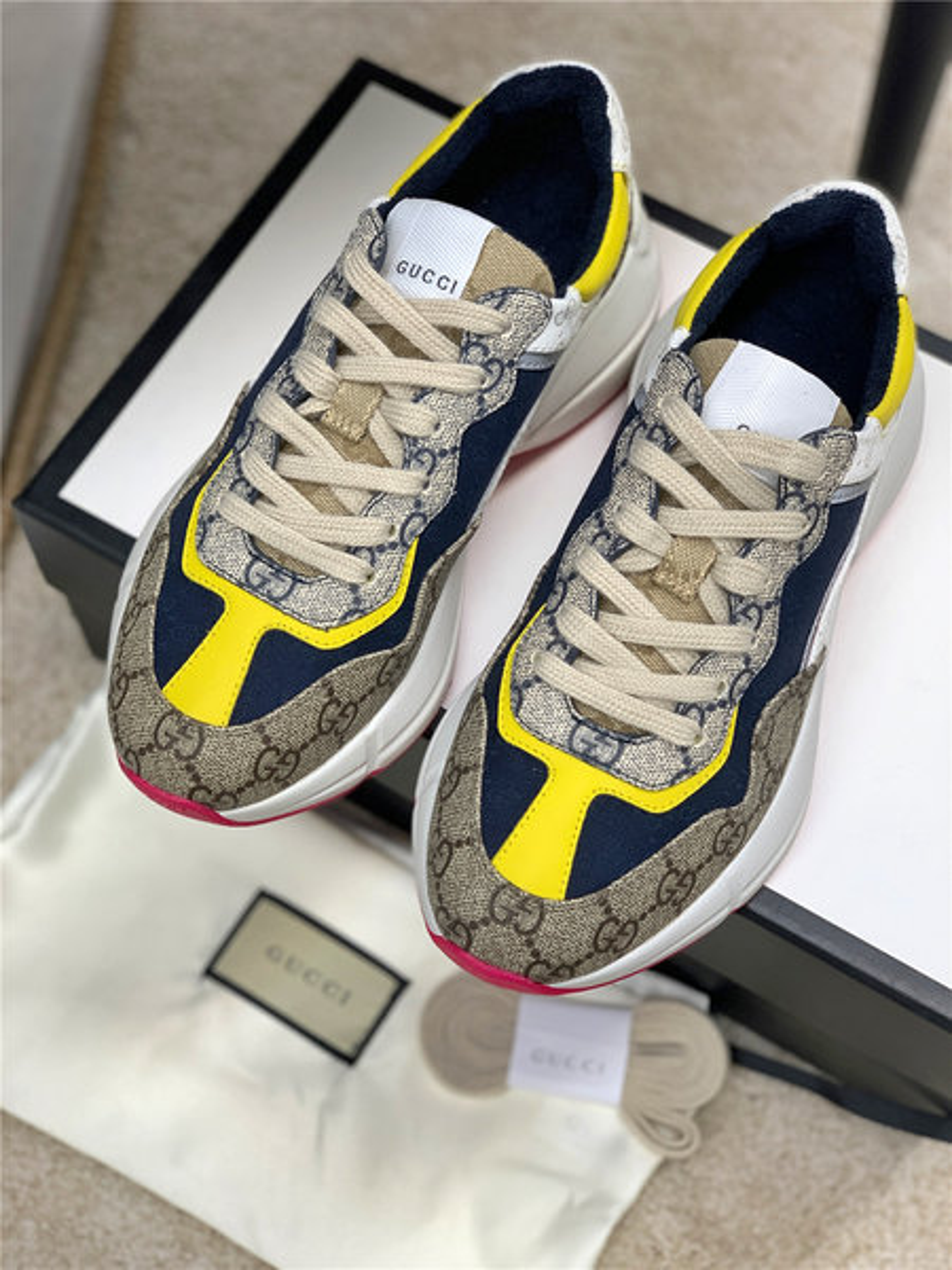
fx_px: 1907
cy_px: 635
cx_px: 476
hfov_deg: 28.0
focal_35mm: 52
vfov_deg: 36.8
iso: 80
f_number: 2.4
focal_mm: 6
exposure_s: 1/122
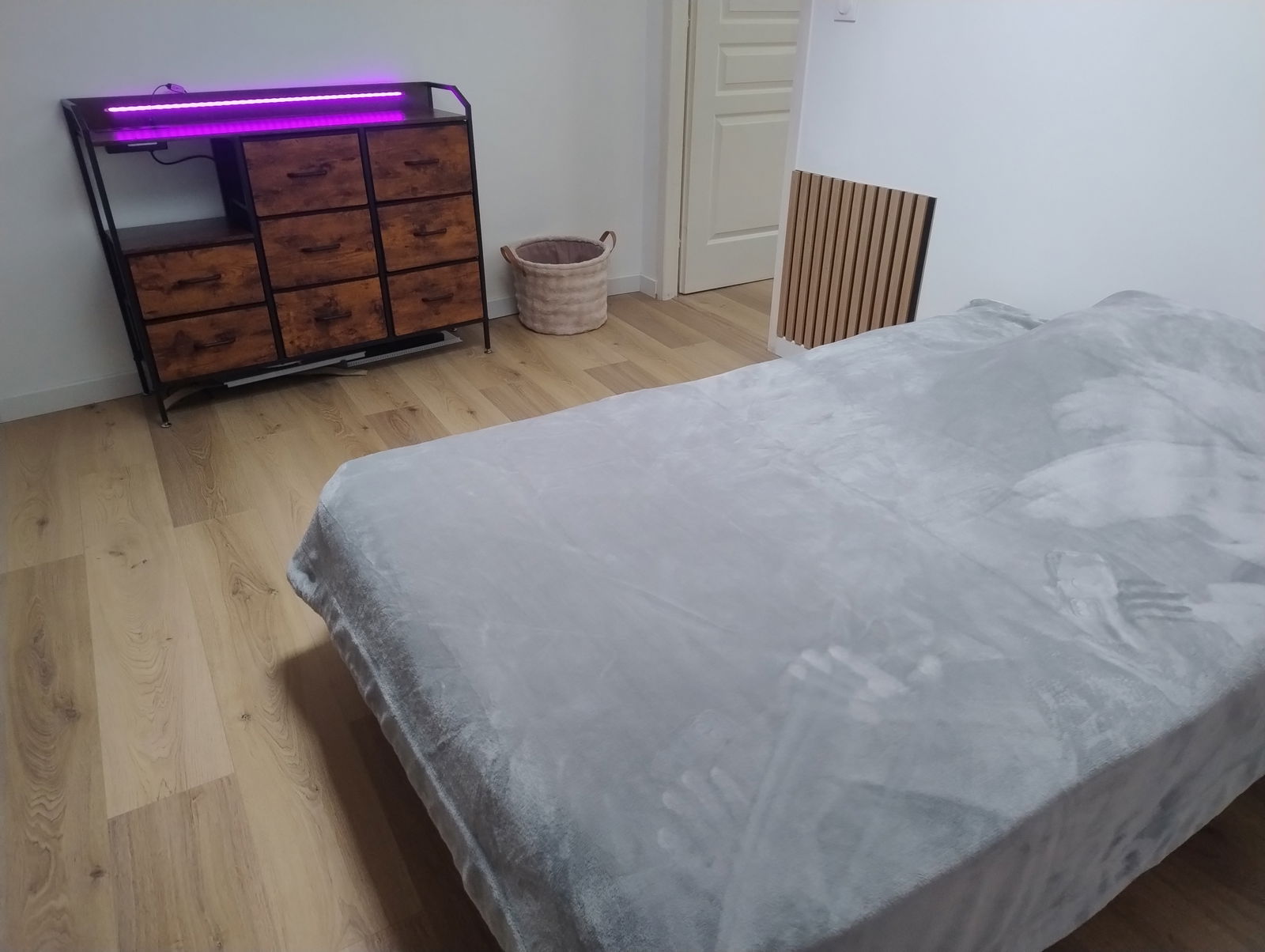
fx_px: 878
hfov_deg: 71.5
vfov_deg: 56.9
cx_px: 632
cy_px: 476
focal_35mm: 24
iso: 1950
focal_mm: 5.56
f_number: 1.8
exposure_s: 1/33.3
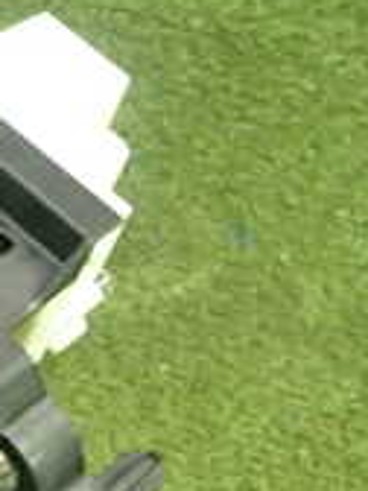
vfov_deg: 18.2
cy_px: 386
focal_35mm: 107
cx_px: -362
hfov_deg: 12.3
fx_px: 1517
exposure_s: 1/30
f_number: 2.3
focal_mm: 5.4
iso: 500
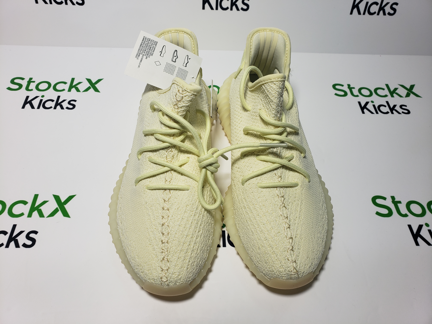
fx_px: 324
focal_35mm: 26
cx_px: 216
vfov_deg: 53.1
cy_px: 162
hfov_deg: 67.3
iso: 50
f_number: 2.4
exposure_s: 1/310
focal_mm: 4.3
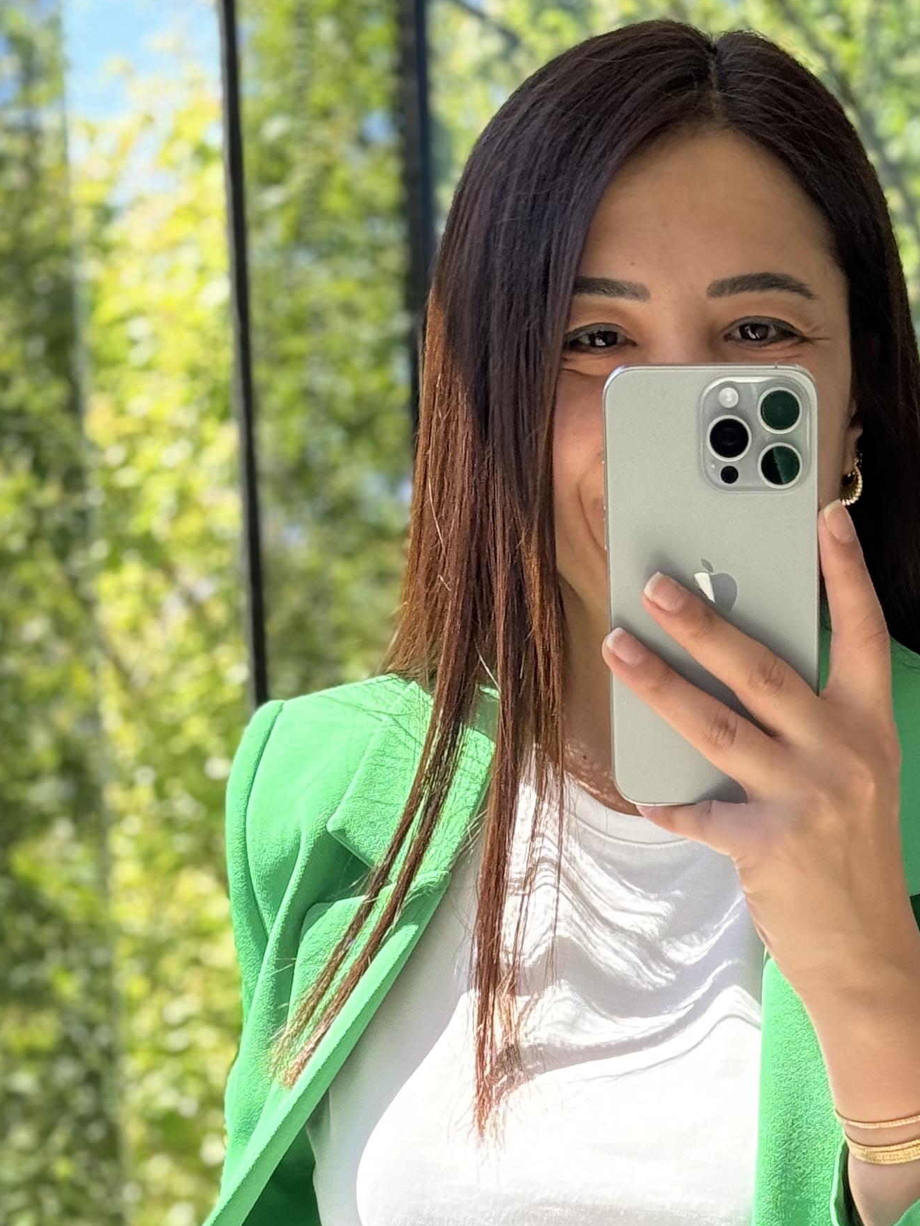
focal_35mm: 111
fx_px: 3933
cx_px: 824
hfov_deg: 13.2
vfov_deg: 17.1
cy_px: 1351
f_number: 1.78
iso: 64
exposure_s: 1/317
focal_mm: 6.76
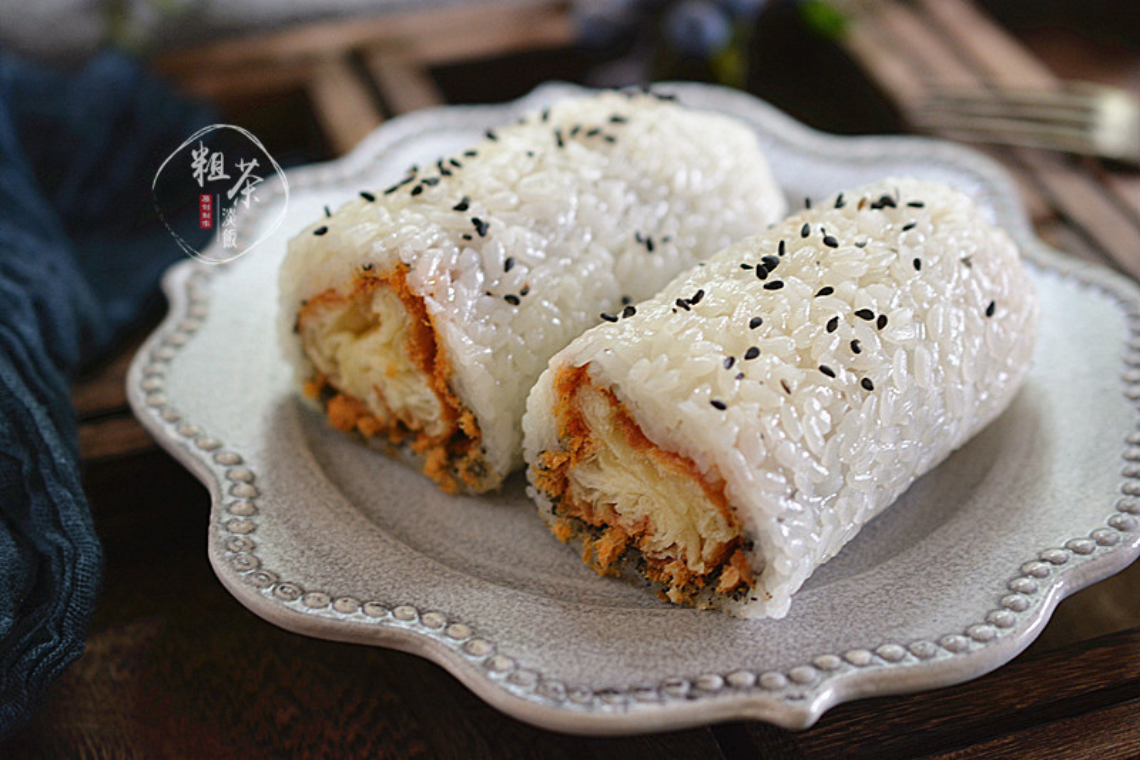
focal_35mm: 60
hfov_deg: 33.4
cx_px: 570
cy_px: 380
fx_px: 1899
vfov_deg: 22.6
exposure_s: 1/50
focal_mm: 40
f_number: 3.5
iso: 800
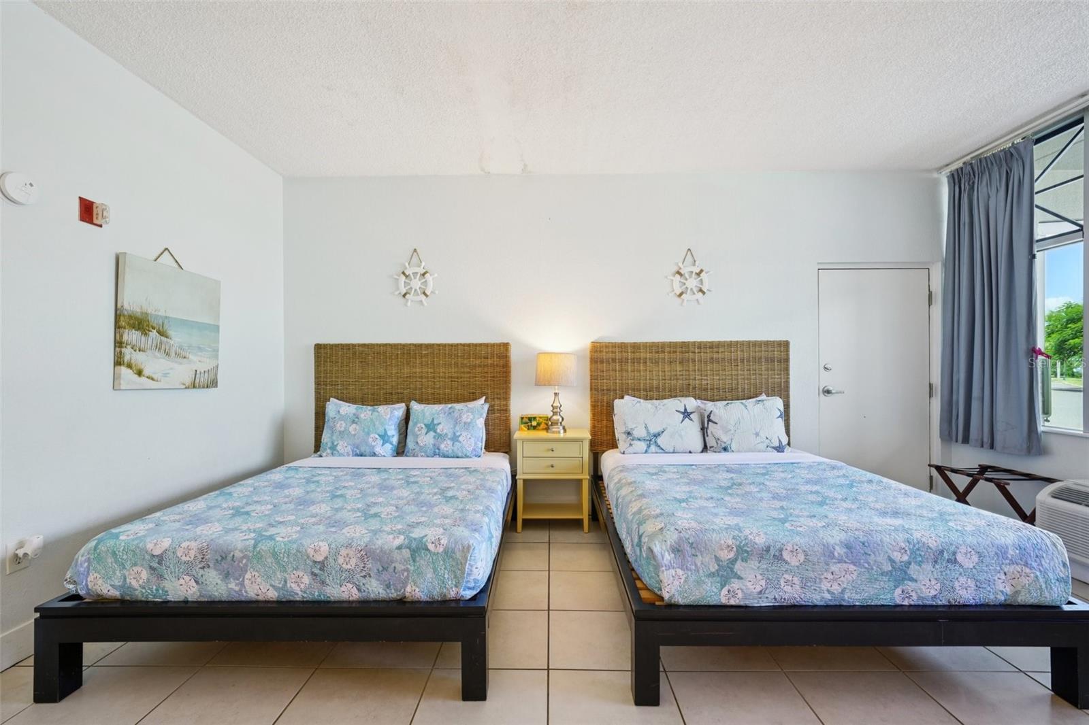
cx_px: 544
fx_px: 484
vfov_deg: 73.7
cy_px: 362
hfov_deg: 96.7
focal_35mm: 16
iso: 400
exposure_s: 1/20
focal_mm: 16
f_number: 8
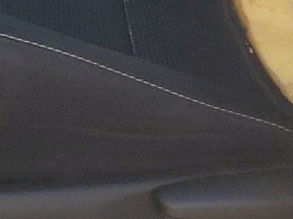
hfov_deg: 13.7
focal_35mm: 141
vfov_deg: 9.5
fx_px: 1193
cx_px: -42
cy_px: -288
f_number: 1.5
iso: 50
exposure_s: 1/417
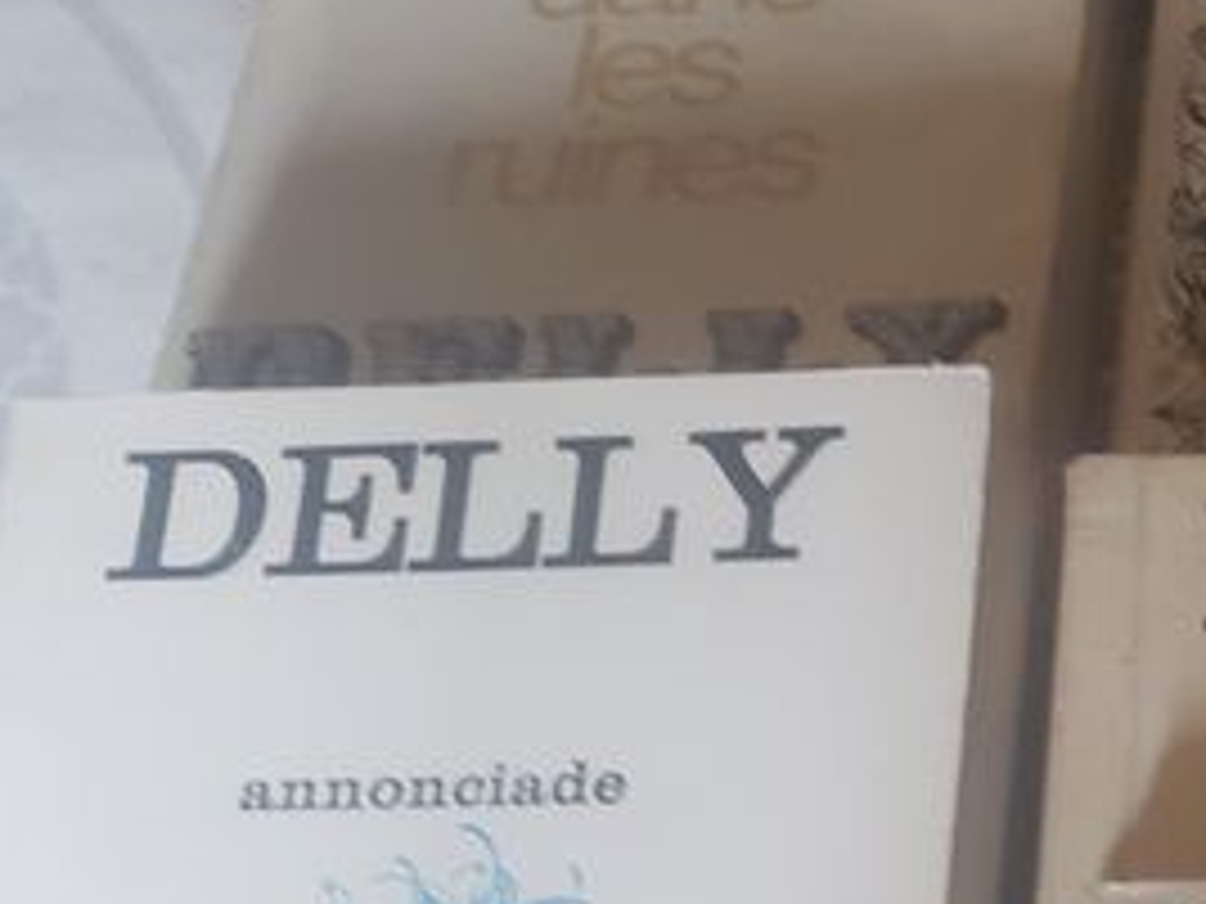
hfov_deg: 17.3
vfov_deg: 14.7
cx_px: 2020
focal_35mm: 97
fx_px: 3379
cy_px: 1138
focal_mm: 4.3
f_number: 1.5
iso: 400
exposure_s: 1/10
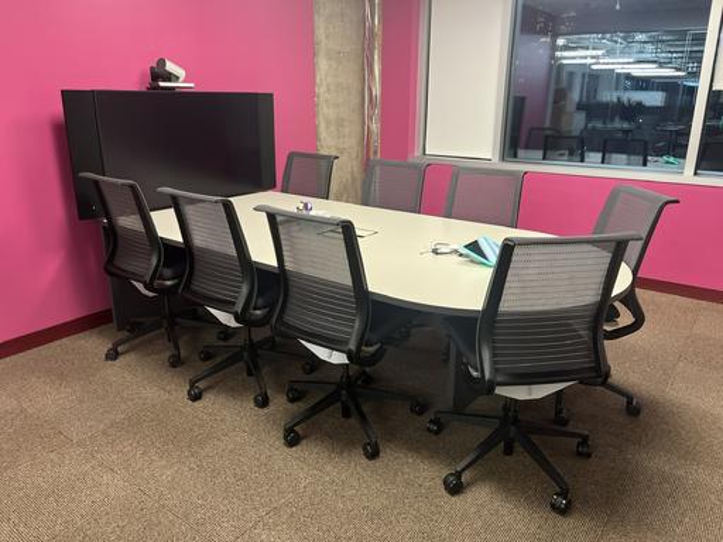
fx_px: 543
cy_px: 271
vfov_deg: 53.1
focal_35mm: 26
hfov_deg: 67.3
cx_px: 362
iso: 200
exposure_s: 1/60
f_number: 1.6
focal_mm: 5.1
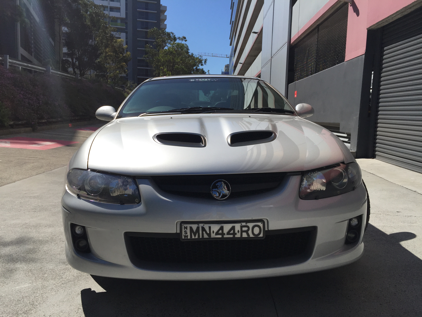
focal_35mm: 29
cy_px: 158
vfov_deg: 48.2
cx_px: 211
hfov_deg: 61.7
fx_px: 354
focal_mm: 4.15
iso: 32
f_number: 2.2
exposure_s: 1/3597
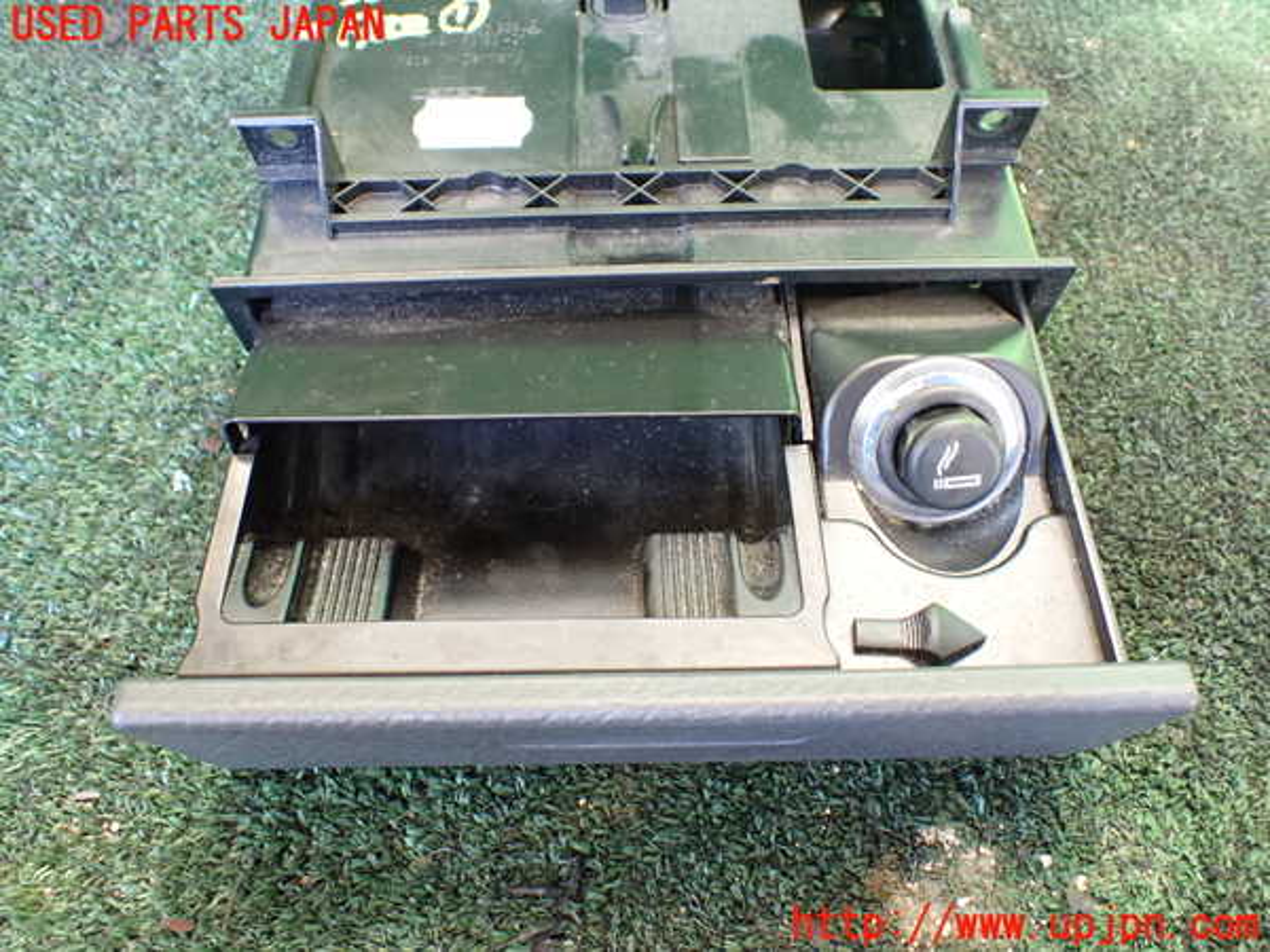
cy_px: 476
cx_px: 635
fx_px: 1101
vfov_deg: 46.8
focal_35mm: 30
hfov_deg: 60.0
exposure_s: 1/60
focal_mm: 5.4
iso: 800
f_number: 2.3
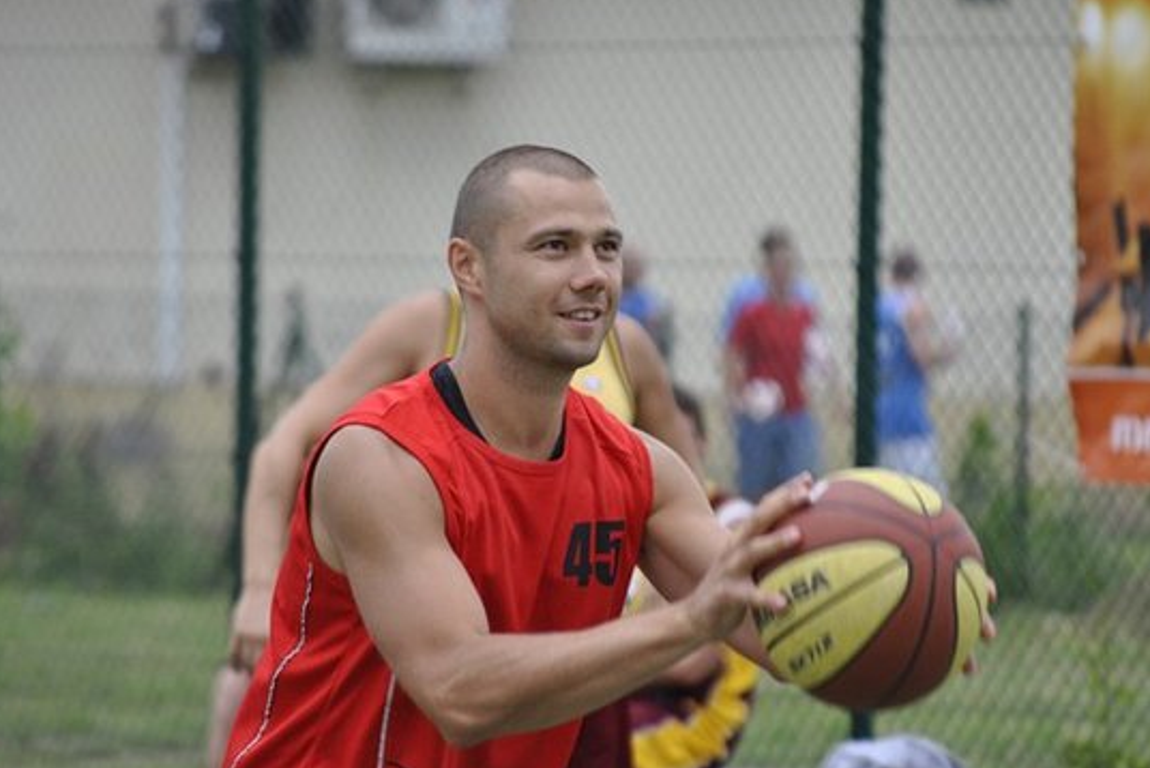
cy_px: 349
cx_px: 581
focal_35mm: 364
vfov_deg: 3.8
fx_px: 11634
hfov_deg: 5.7
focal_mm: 200
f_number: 5.6
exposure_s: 1/500
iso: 450
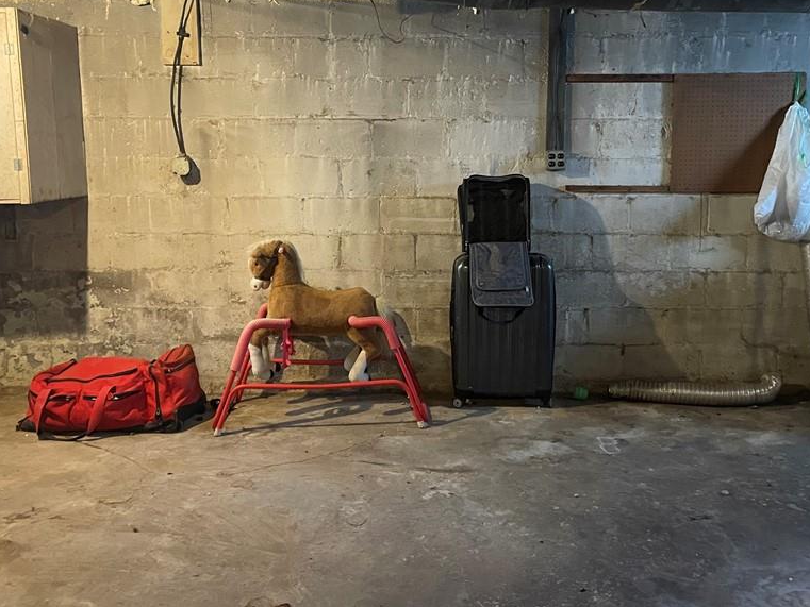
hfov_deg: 52.6
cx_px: 440
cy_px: 269
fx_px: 819
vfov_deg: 40.7
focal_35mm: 35
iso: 800
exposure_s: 1/30
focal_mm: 4.2
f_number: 1.6
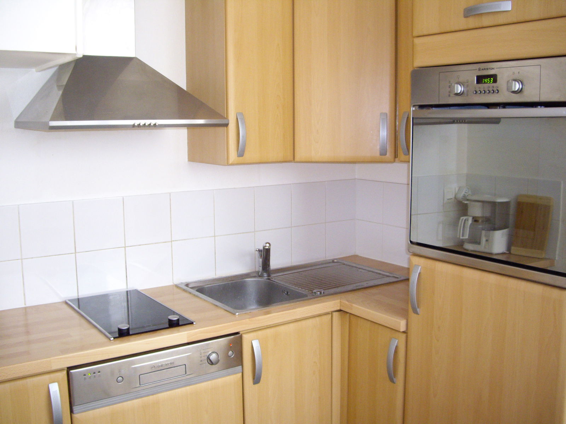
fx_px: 621
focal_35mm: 38
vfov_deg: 37.7
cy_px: 212
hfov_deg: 49.0
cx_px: 283
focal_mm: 7.9
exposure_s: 1/40
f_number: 2.8
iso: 400
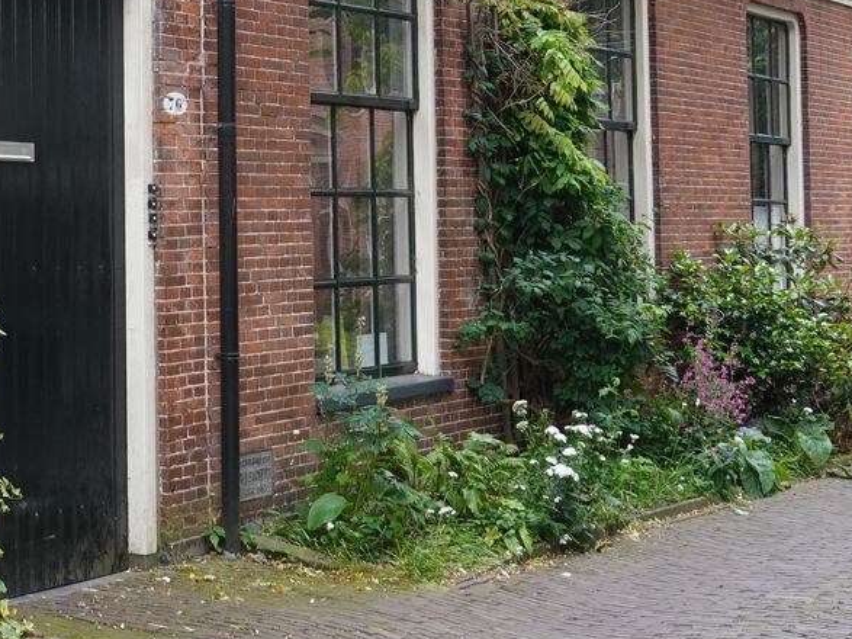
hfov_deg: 24.4
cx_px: 35
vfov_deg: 19.0
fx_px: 1895
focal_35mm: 77
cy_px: 186
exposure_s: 1/30
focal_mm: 9
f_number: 2.8
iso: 125
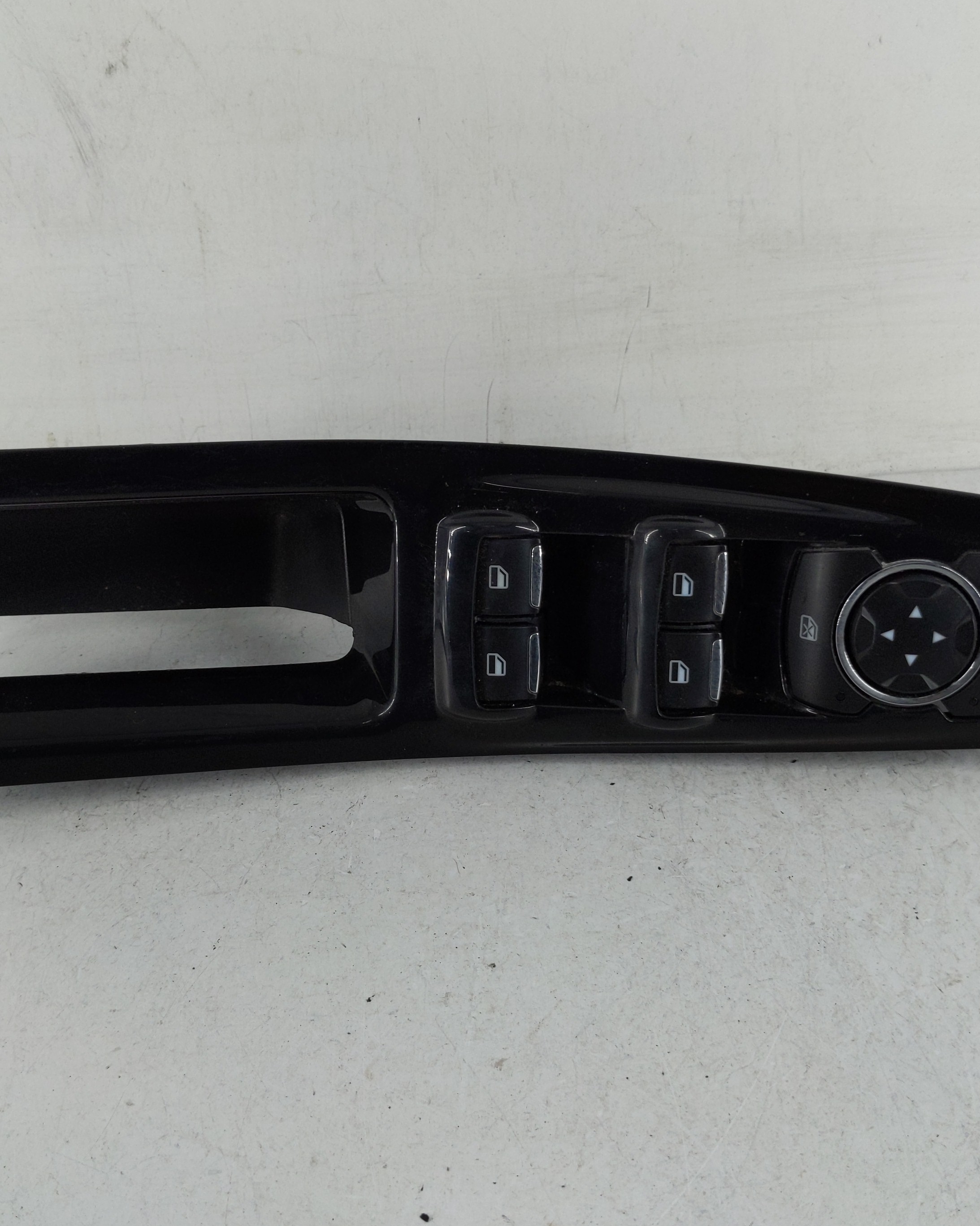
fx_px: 1305
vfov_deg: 50.3
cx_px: 459
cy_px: 611
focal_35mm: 36
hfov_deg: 41.1
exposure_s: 1/124
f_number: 1.73
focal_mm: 4.38
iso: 61
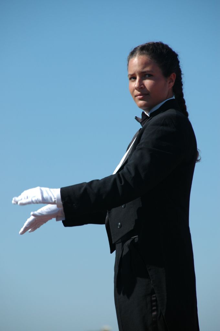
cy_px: 166
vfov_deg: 6.9
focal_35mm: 300
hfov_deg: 4.6
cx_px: 110
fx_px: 2757
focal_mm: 200
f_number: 6.3
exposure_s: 1/640
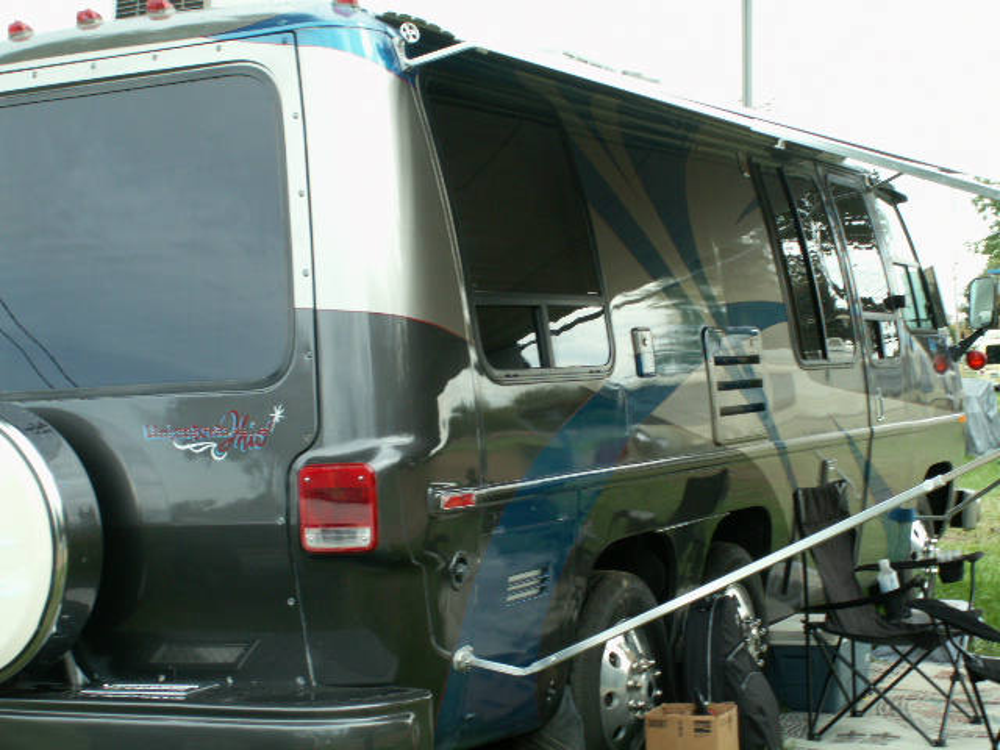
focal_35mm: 63
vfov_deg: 23.3
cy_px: 375
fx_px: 1820
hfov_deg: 30.7
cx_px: 500
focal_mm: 10.49
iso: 50
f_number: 4
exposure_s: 1/60
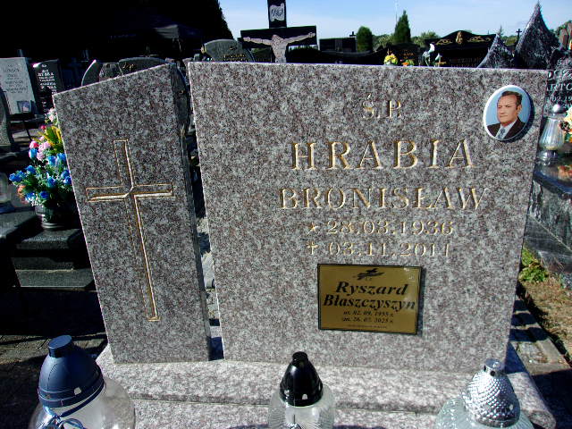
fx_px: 446
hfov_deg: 65.3
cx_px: 286
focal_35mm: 27
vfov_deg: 51.4
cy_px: 214
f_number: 10.4
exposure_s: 1/100
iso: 80
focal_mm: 4.9
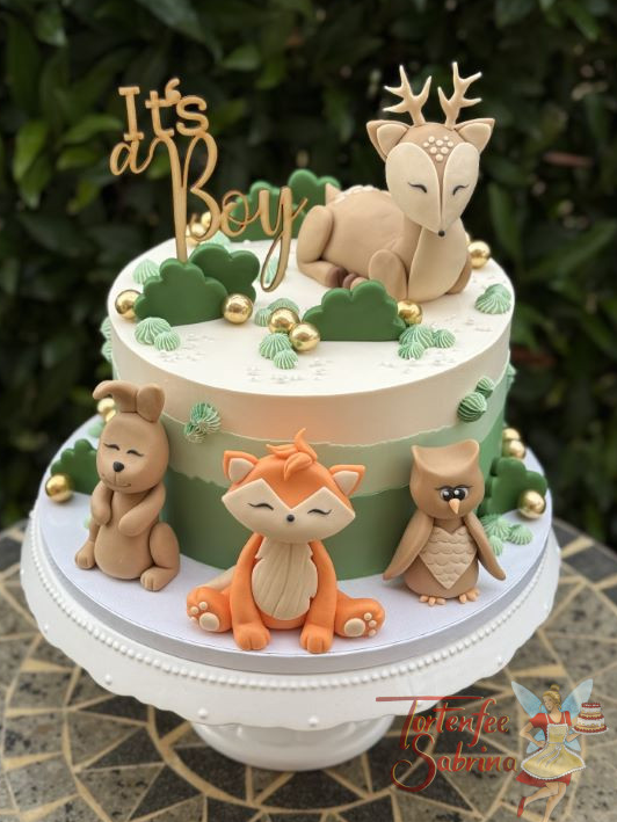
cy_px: 416
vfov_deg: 36.8
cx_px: 298
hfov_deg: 28.0
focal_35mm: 52
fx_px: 1235
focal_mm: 6.76
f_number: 1.78
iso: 64
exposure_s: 1/425
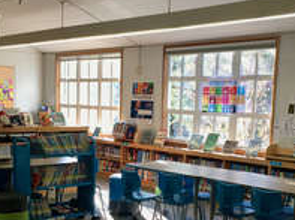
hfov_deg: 32.7
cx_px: 138
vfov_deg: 24.3
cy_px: 181
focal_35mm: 59
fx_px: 502
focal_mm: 4.15
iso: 25
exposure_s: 1/40
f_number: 2.2
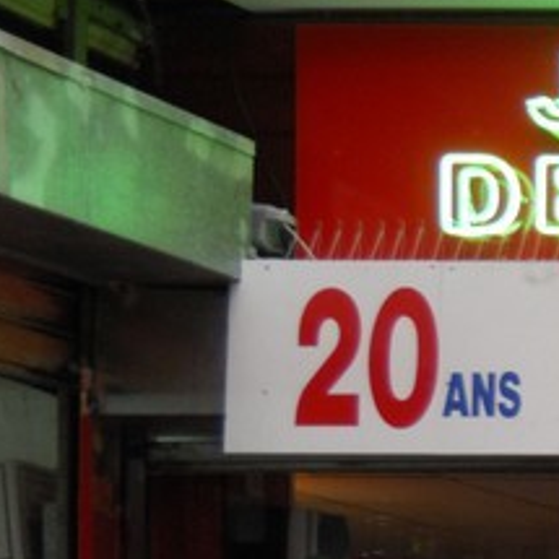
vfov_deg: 11.8
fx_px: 2597
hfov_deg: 8.4
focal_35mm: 142
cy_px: 783
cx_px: 2064
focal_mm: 15
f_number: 5
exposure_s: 1/40
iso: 200
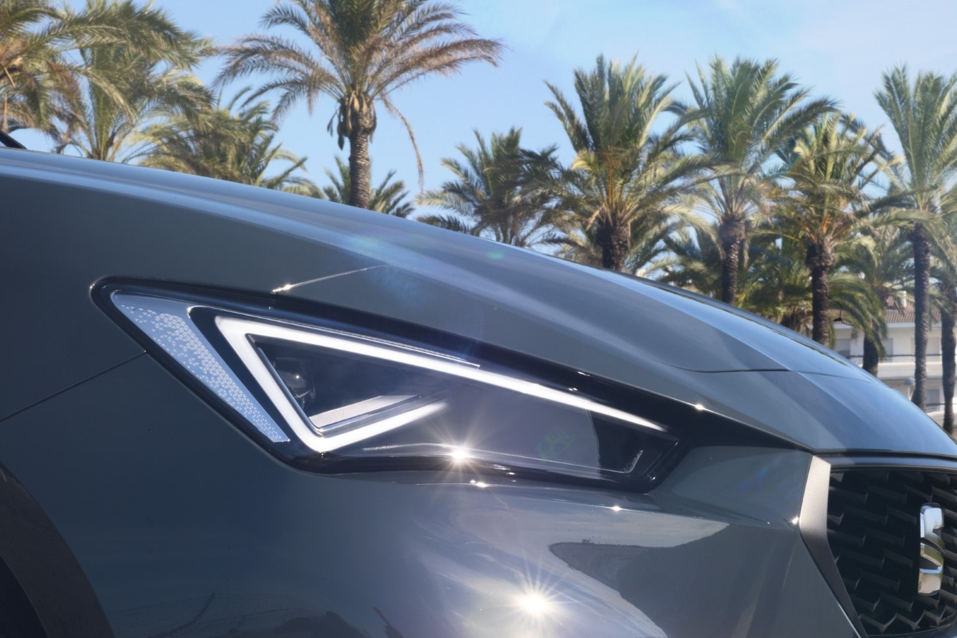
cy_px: 349
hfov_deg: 17.5
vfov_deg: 11.7
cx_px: 480
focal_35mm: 117
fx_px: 3110
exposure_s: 1/30
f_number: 32
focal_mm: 105
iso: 160
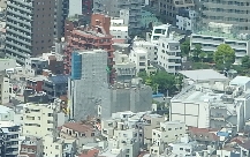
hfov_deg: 3.1
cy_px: -111
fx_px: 4589
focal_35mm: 673
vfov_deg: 2.0
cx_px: -127
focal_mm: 20.6
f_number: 5
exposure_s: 1/500
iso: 100
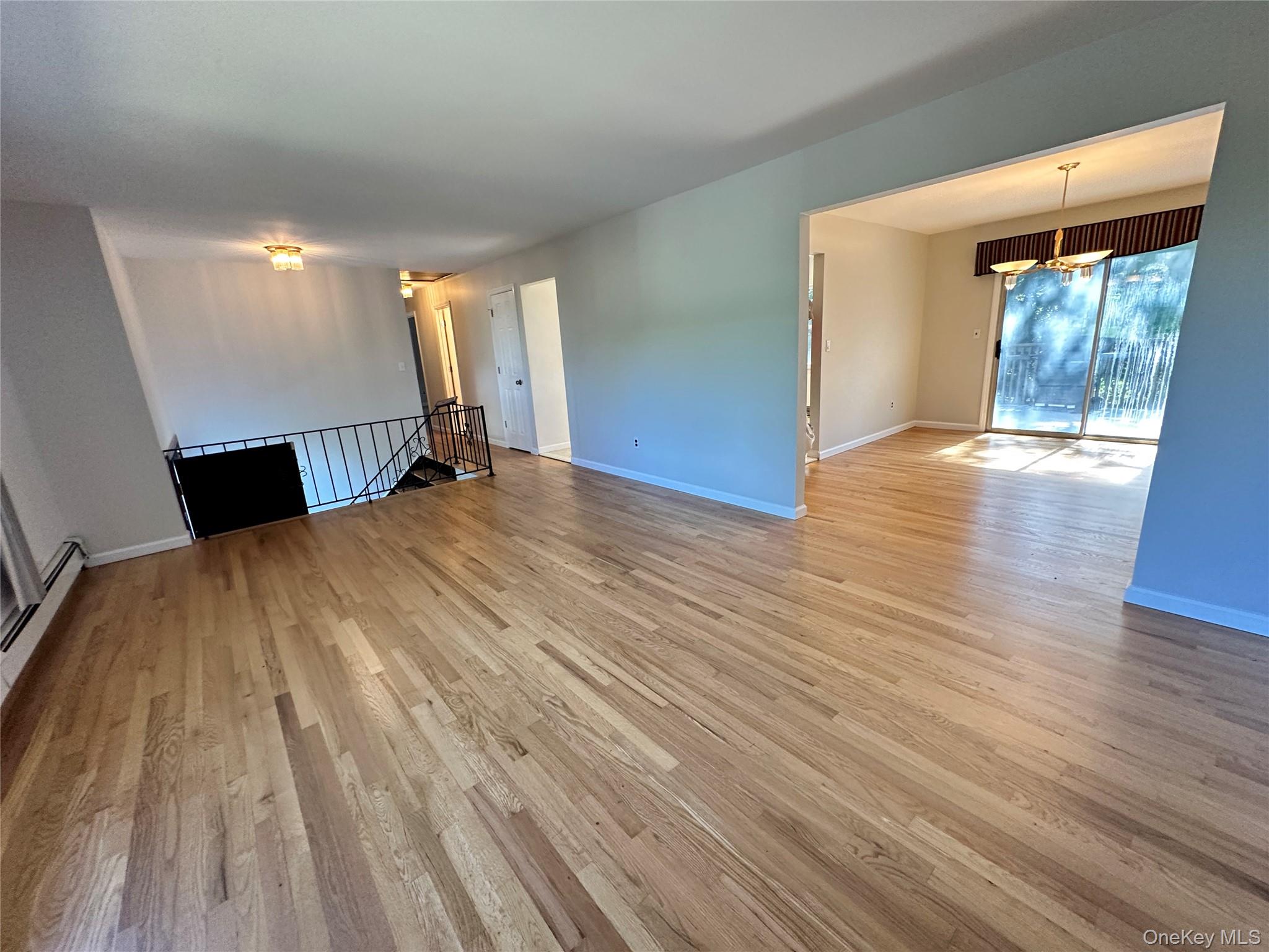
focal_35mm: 14
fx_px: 513
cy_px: 476
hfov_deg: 102.1
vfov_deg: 85.7
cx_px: 634
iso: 250
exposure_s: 1/120
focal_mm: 2.22
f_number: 2.2
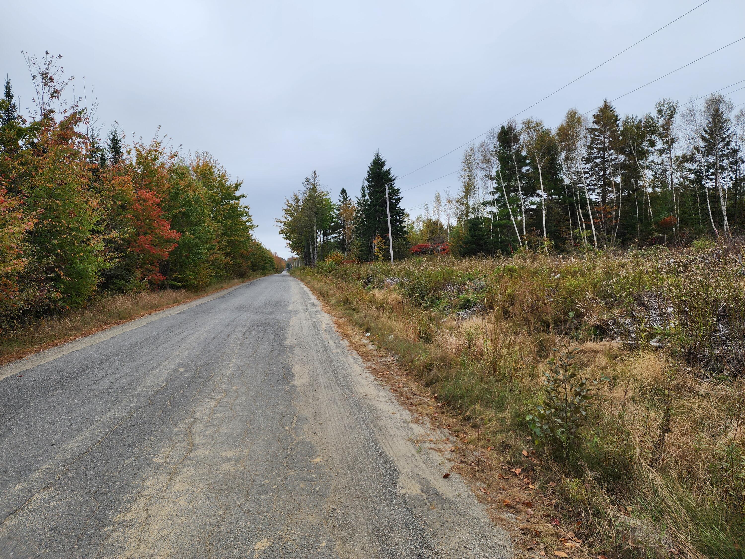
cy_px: 280
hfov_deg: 73.9
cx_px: 372
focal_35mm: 23
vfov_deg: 58.9
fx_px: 495
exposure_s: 1/864
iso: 12
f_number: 1.8
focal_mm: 6.4
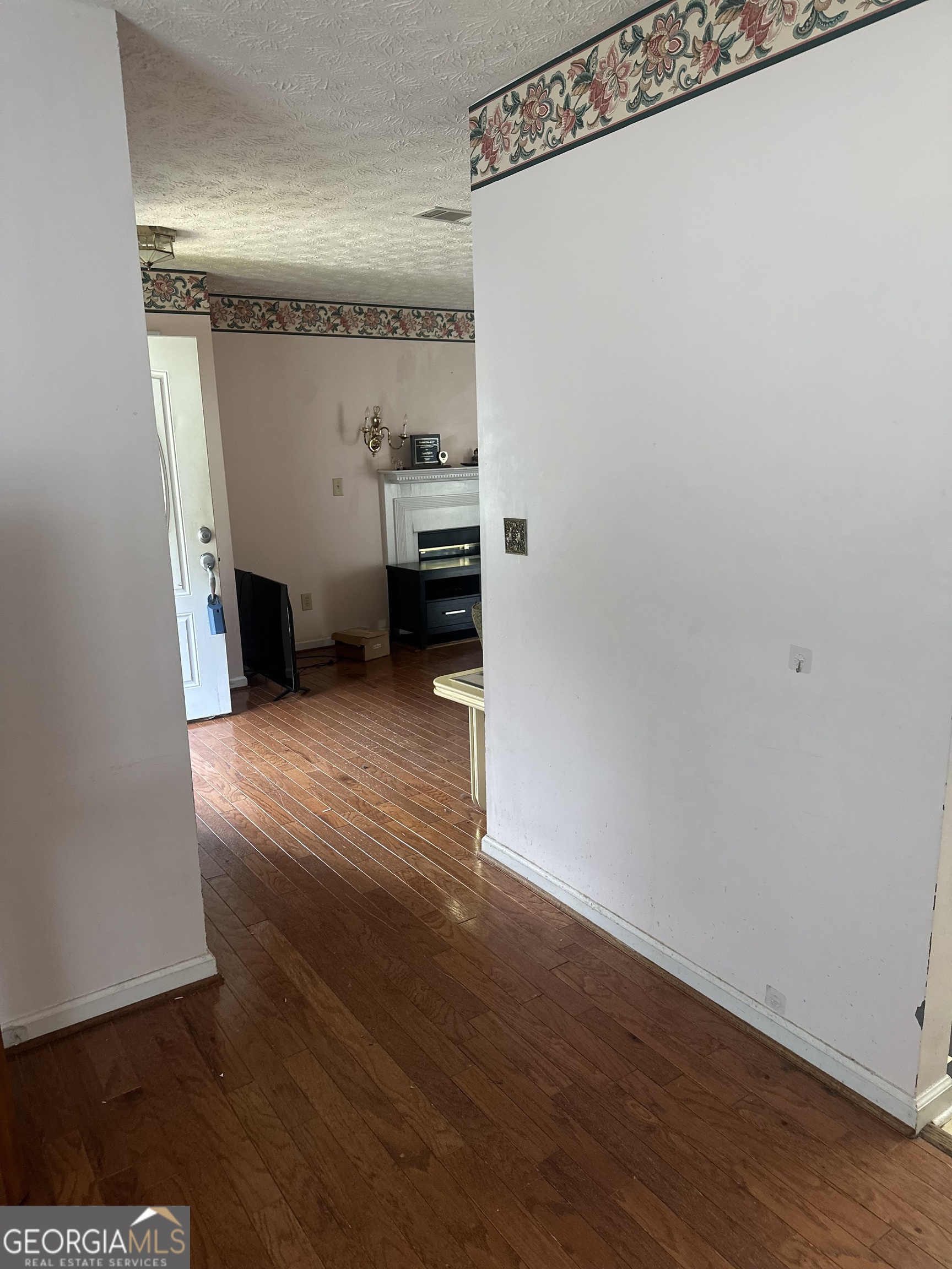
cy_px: 634
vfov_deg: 71.6
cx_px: 476
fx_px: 880
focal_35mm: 24
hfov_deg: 56.8
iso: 250
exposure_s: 1/60
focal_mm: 6.86
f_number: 1.78
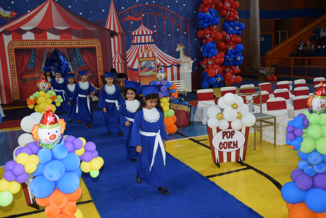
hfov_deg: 51.2
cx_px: 163
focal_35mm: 38
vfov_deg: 35.6
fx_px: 340
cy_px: 109
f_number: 3.8
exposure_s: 1/60
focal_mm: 25
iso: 1000
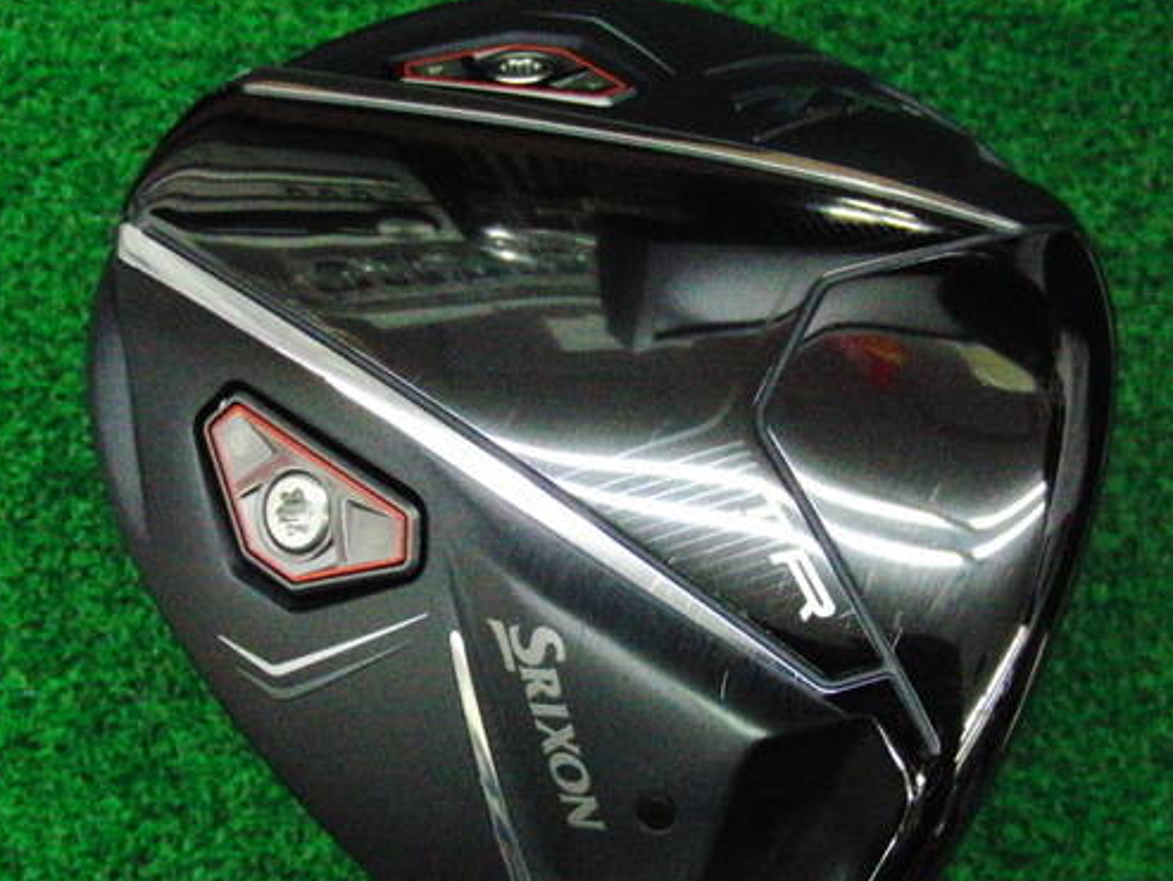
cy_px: 481
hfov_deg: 39.6
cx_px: 576
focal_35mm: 48
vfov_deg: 30.3
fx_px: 1627
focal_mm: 6.42
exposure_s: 1/320
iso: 3200
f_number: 3.6
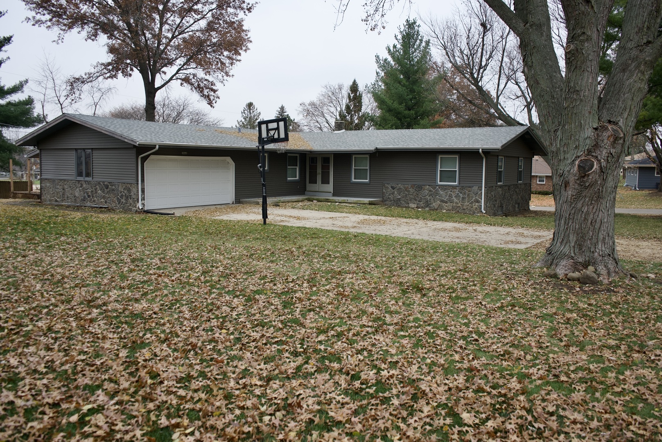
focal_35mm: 30
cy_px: 221
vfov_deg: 43.7
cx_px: 331
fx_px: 552
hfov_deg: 61.9
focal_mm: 30
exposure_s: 1/160
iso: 400
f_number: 4
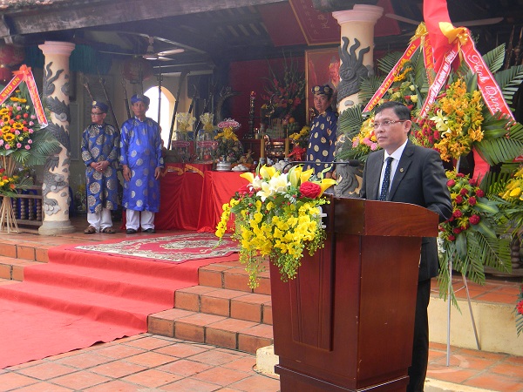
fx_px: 710
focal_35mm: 47
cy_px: 196
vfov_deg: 30.9
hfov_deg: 40.4
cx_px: 262
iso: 147
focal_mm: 8.6
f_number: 3.9
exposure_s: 1/30
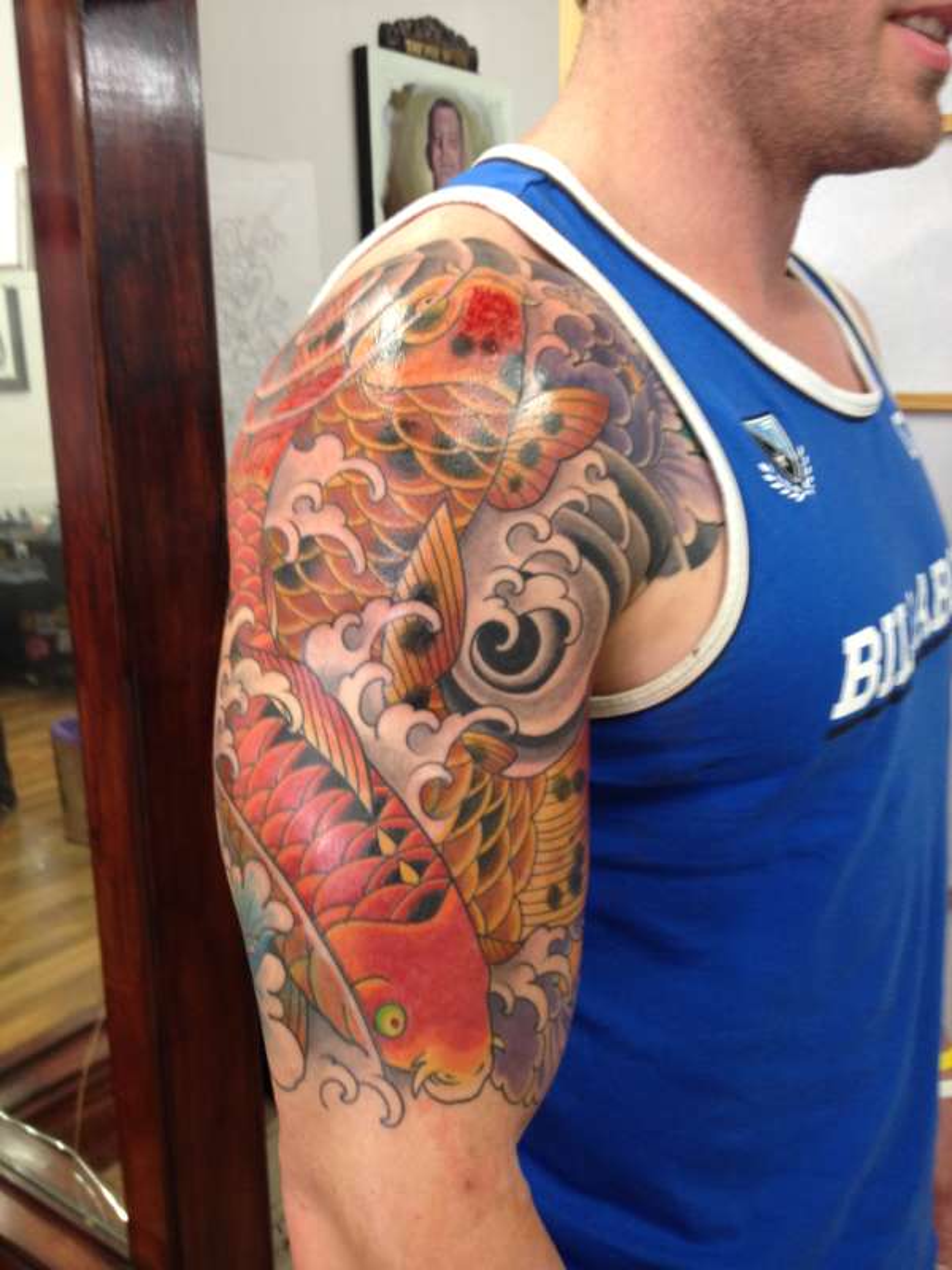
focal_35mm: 35
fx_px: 1283
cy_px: 635
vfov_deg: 52.6
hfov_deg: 40.7
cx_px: 476
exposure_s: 1/20
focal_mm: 4.28
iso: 100
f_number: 2.4
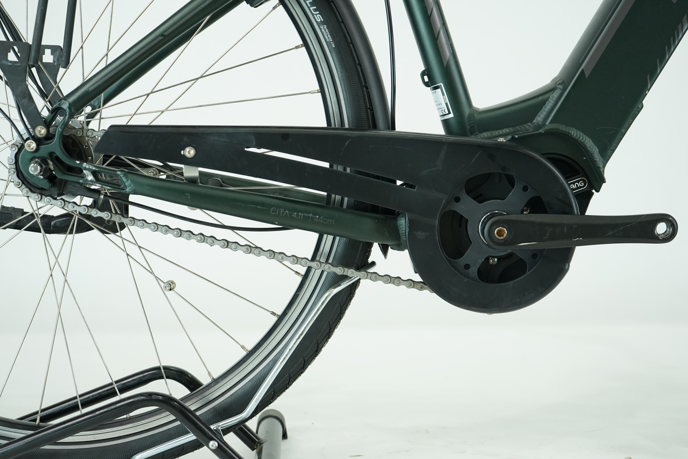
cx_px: 344
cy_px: 230
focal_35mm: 61
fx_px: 1166
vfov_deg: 22.3
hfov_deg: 32.9
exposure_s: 1/200
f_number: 5.6
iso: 1600
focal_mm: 61
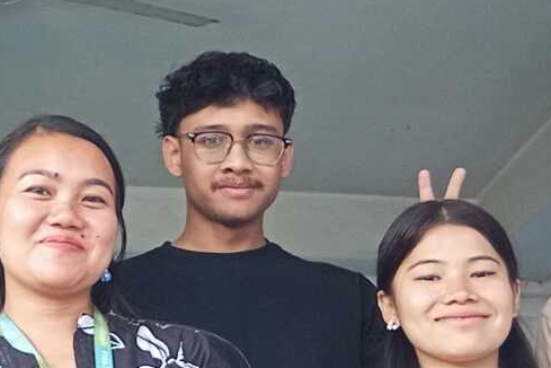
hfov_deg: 23.7
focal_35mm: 83
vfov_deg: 16.4
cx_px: 39
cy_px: 243
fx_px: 1270
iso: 86
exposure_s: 1/50
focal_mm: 2.79
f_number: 2
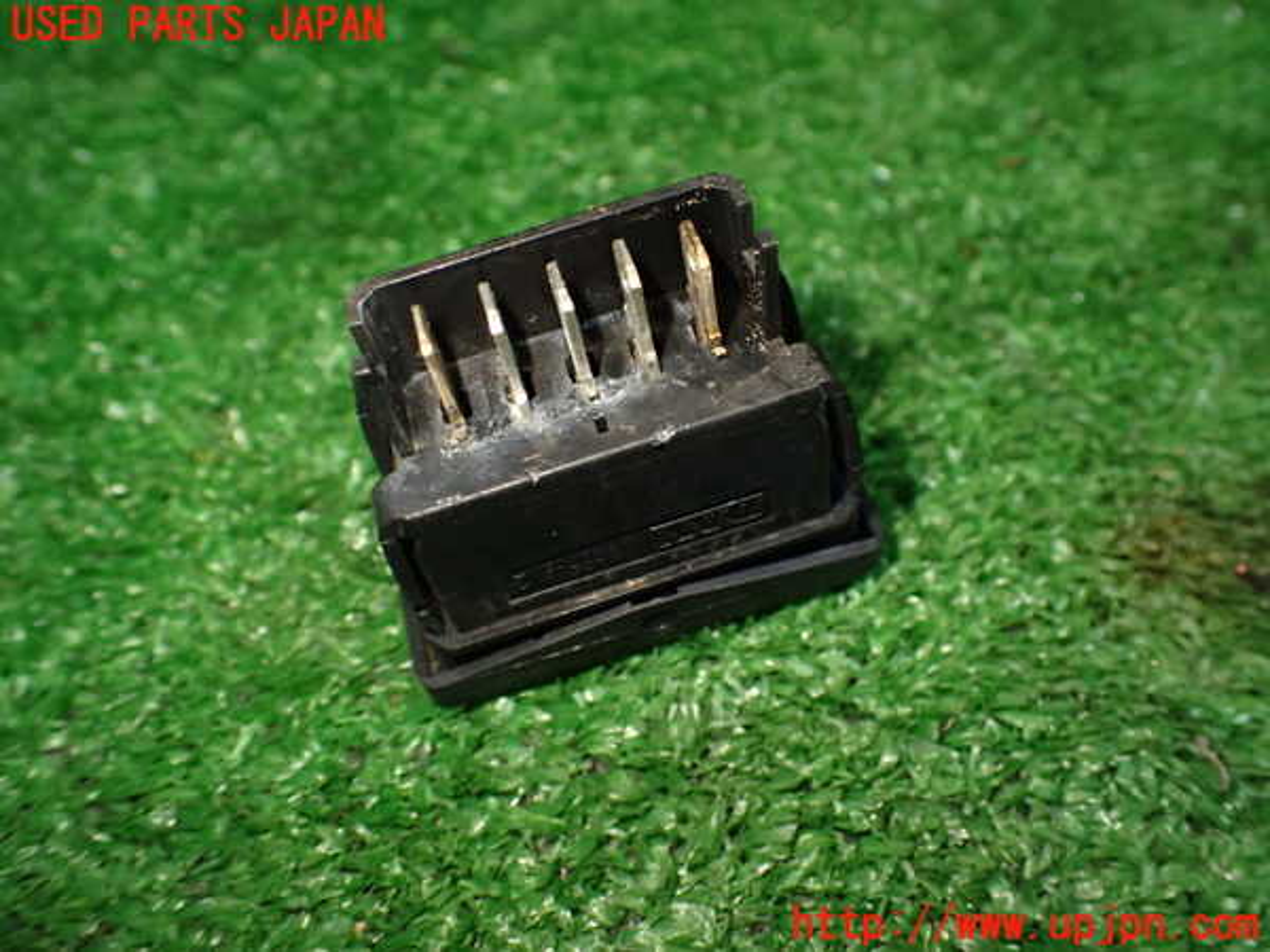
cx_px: 635
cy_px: 476
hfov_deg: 60.0
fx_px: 1101
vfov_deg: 46.8
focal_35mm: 30
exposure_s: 1/125
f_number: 2.3
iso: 500
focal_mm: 5.4
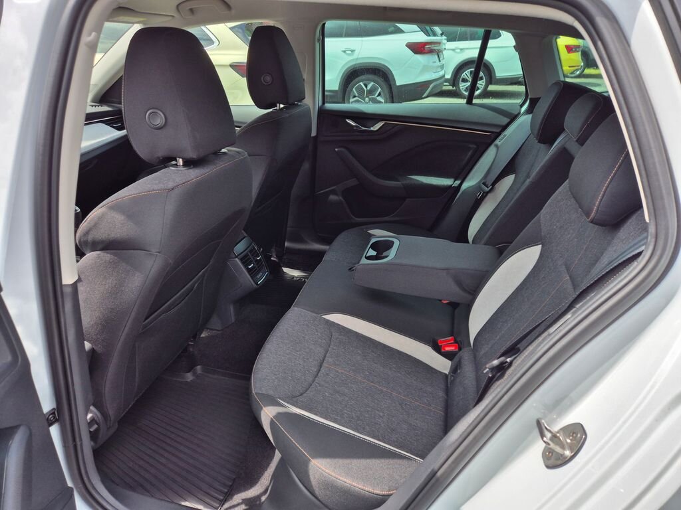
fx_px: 452
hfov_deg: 73.9
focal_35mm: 23
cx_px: 340
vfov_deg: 58.9
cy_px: 255
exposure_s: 1/904
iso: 25
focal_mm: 5.4
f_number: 1.8
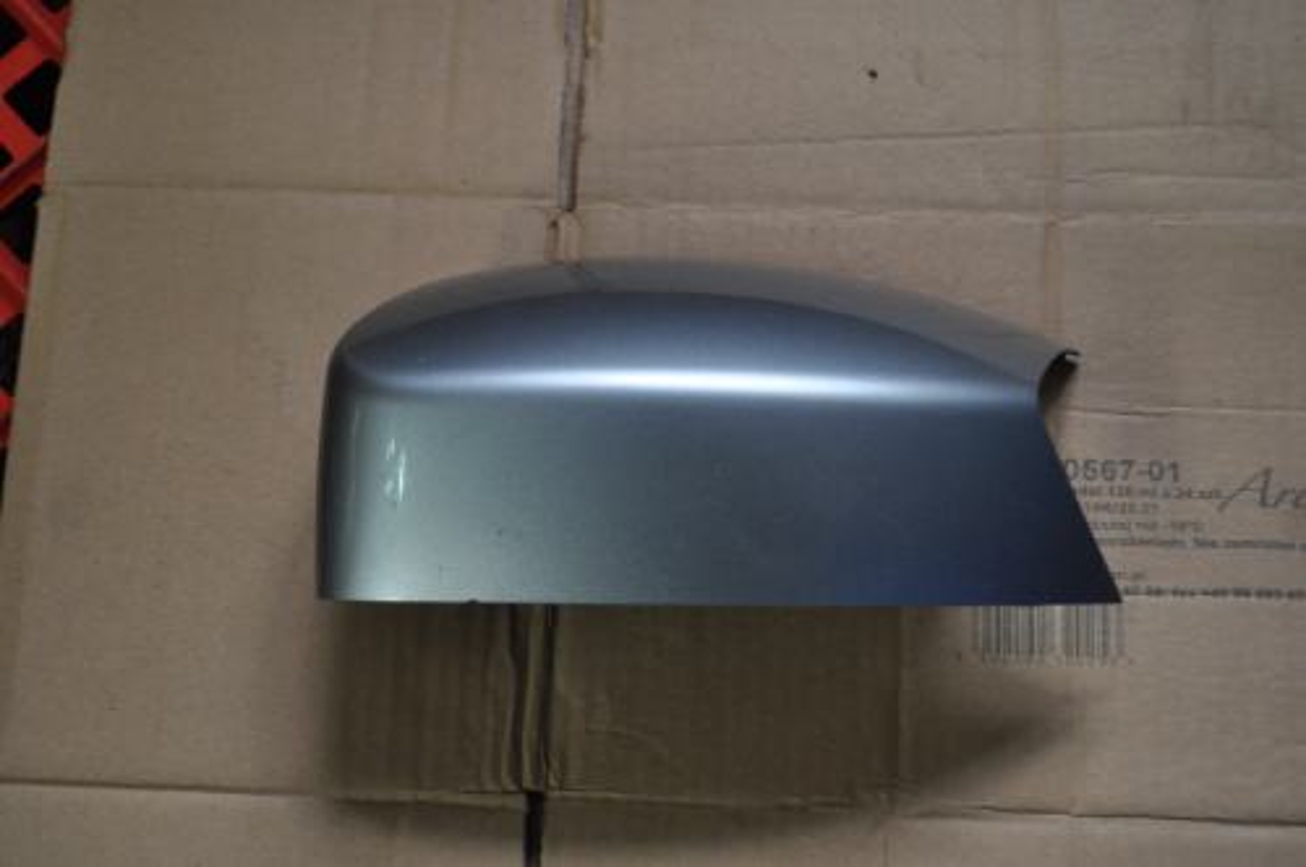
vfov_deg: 28.0
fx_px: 1739
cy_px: 434
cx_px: 653
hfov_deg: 41.2
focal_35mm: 48
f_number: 4.8
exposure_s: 1/30
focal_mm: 32
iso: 1100
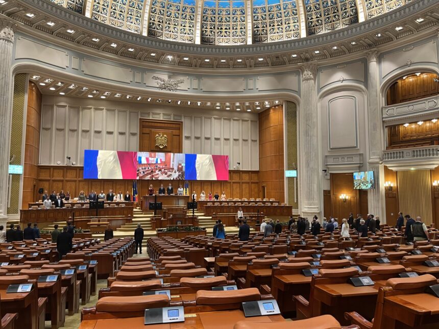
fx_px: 330
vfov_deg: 53.1
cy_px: 164
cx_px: 220
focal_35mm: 26
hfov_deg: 67.3
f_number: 1.6
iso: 125
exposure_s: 1/50
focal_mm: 5.1
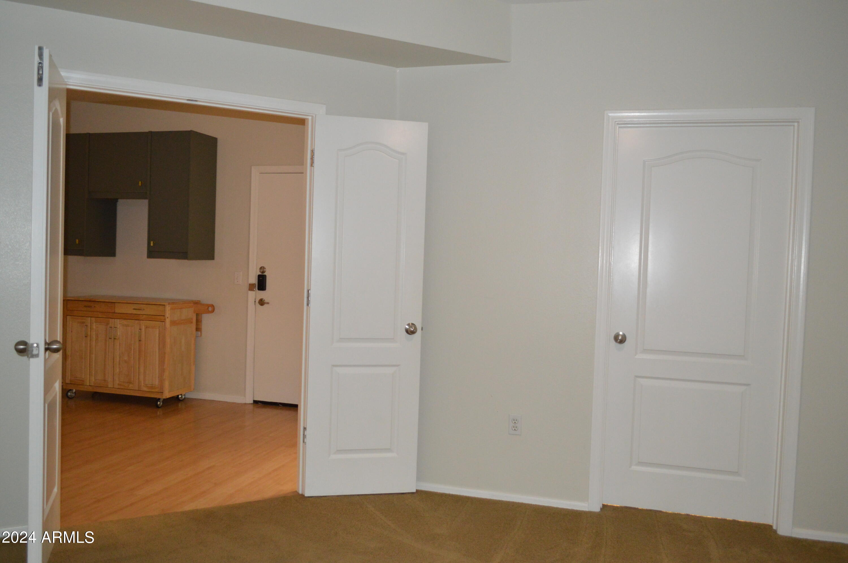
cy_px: 282
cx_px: 424
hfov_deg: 62.0
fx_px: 706
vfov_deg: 43.5
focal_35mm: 30
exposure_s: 1/60
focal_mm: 20
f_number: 3.8
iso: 1600
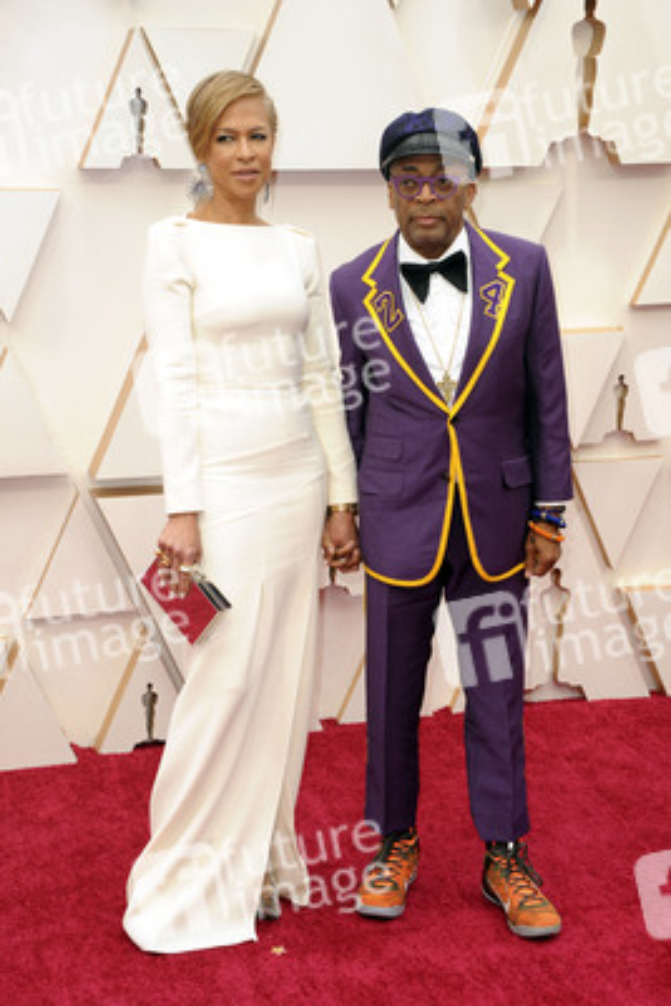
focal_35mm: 62
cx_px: 336
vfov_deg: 32.4
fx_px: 1732
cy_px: 503
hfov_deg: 21.9
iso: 800
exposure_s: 1/200
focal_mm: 62
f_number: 7.1
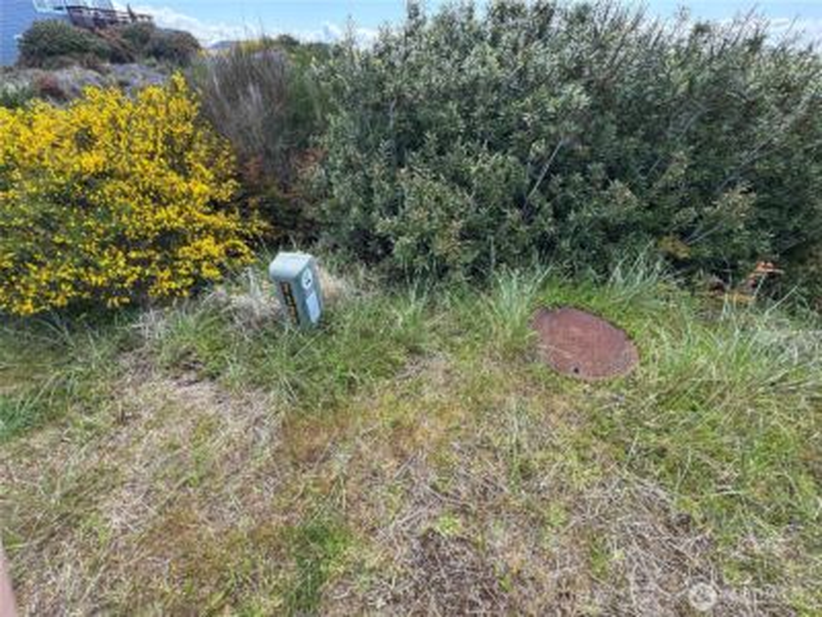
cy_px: 308
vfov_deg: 85.7
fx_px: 332
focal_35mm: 14
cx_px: 411
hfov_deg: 102.1
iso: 40
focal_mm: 2.22
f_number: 2.2
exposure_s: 1/272
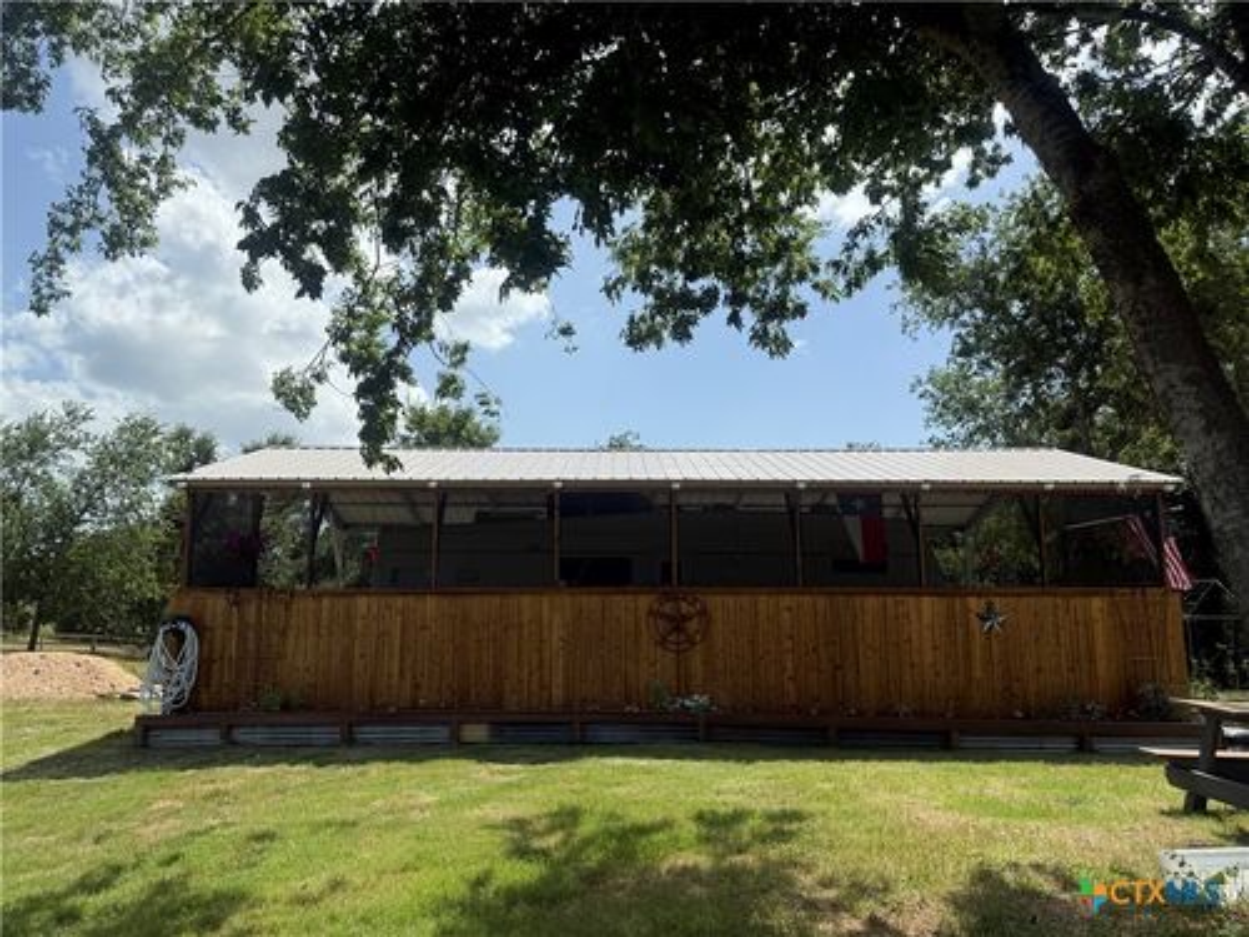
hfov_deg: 71.6
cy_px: 468
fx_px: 866
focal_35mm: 24
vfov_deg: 56.8
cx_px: 624
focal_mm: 6.76
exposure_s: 1/5319
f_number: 1.78
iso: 80
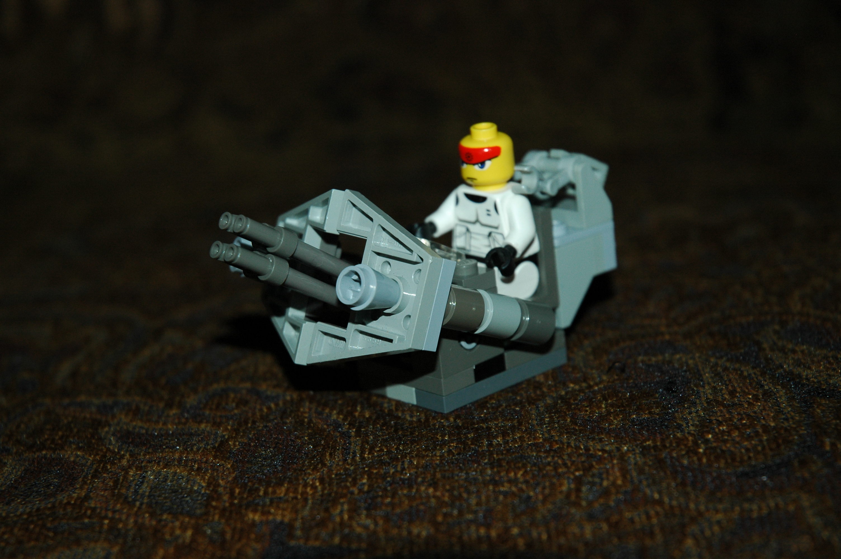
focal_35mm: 105
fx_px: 2451
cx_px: 420
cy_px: 280
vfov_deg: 13.0
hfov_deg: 19.5
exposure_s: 1/125
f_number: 7.1
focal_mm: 70
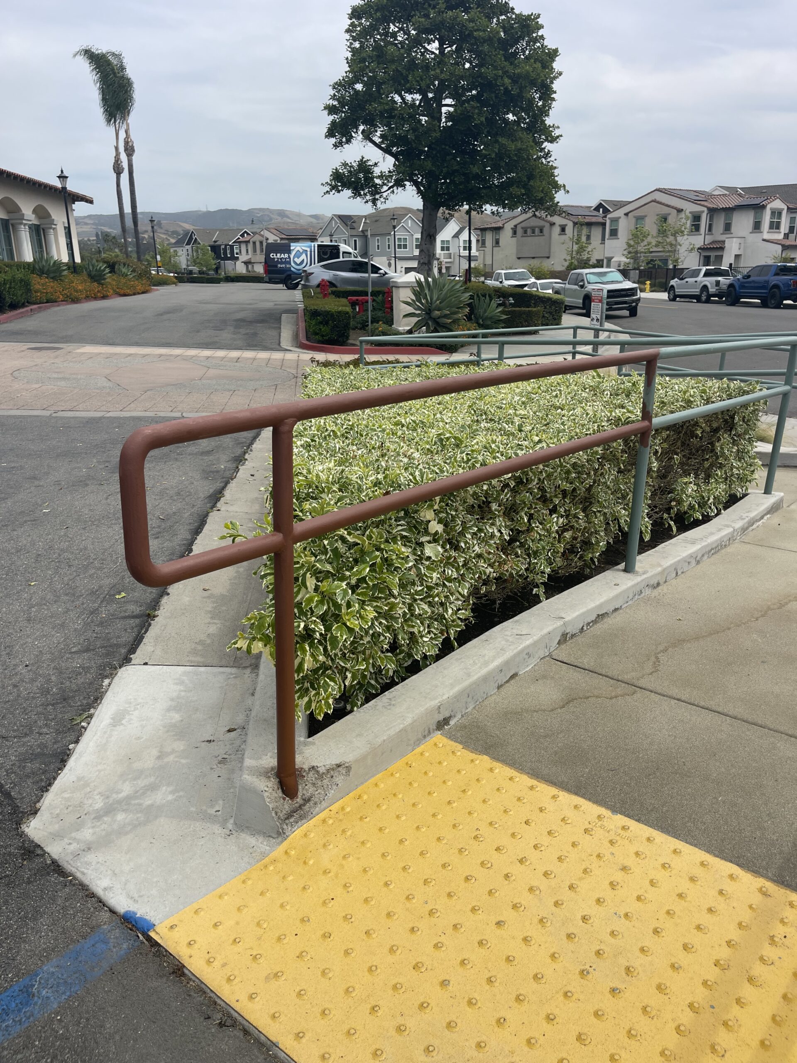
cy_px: 532
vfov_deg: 69.4
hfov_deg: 54.9
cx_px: 398
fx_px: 767
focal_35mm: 25
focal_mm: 5.1
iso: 32
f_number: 1.6
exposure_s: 1/4348
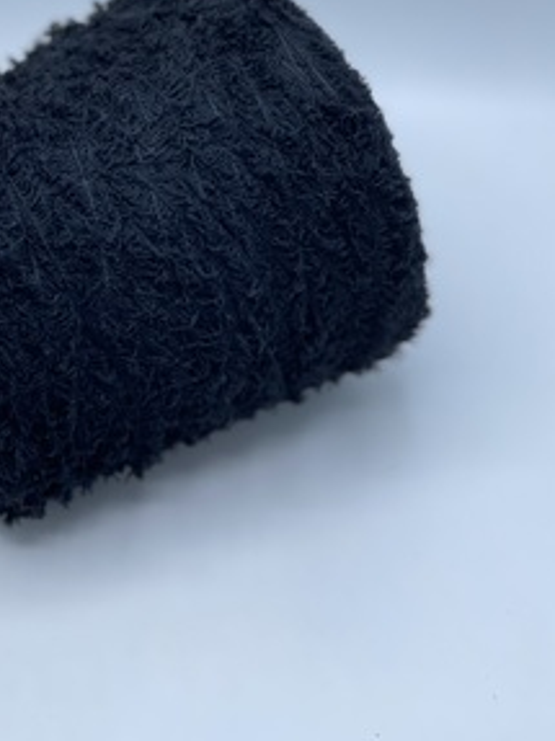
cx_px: 145
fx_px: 2289
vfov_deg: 18.3
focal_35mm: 107
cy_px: 250
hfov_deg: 13.8
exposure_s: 1/121
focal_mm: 7.5
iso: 20
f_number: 2.2
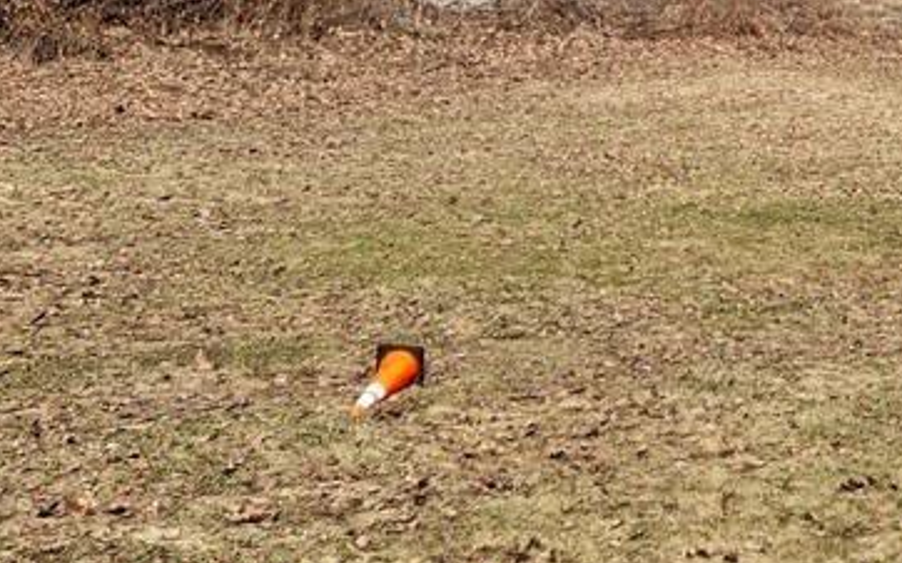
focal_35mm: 75
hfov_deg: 24.7
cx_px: 1099
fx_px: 1843
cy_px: -361
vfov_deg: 15.5
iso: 32
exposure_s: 1/1553
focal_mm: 4.69
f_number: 1.8
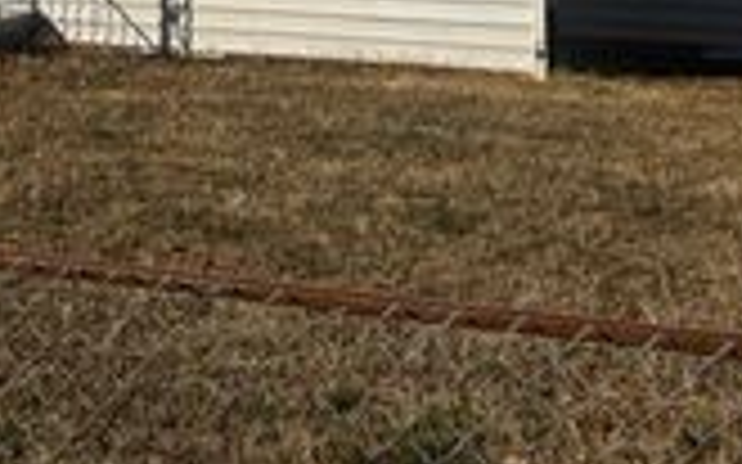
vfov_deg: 15.6
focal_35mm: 77
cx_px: -9
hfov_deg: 25.4
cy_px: -223
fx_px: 1557
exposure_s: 1/10417
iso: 80
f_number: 1.78
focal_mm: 6.76
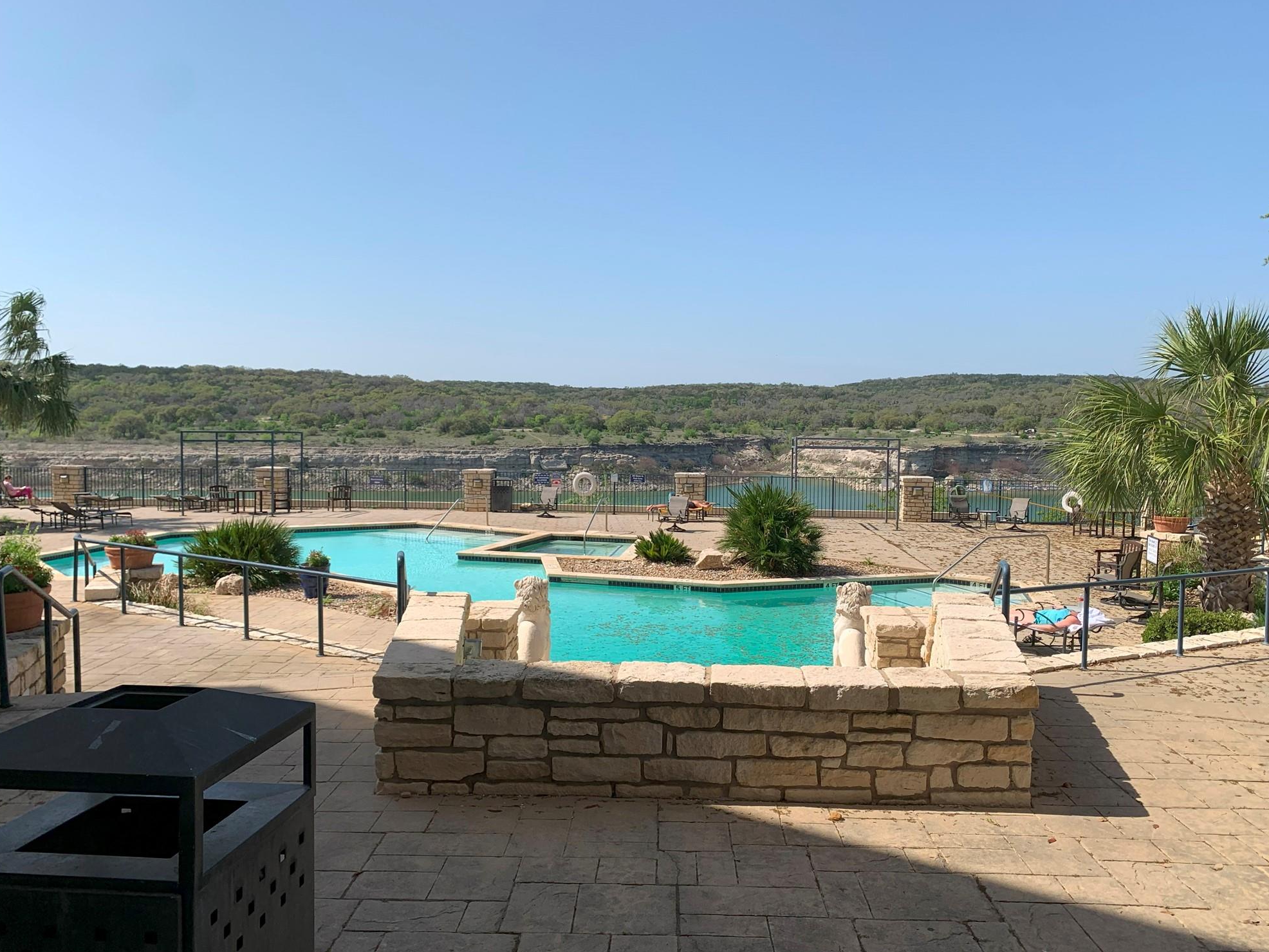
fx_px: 990
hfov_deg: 65.3
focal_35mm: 27
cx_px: 651
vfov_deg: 51.4
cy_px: 481
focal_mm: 4.25
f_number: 1.8
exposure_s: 1/2755
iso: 25
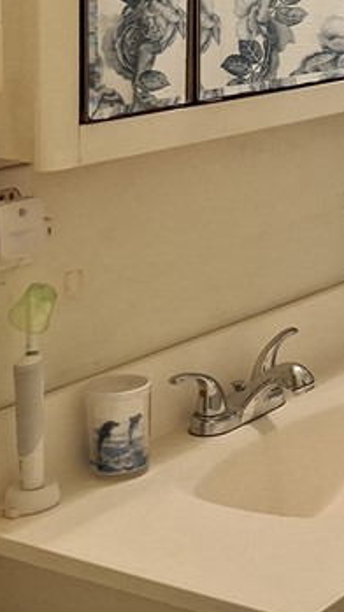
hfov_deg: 13.3
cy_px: 28
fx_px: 1299
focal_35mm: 80
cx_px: 651
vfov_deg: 25.5
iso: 200
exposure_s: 1/60
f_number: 1.8
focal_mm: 4.69
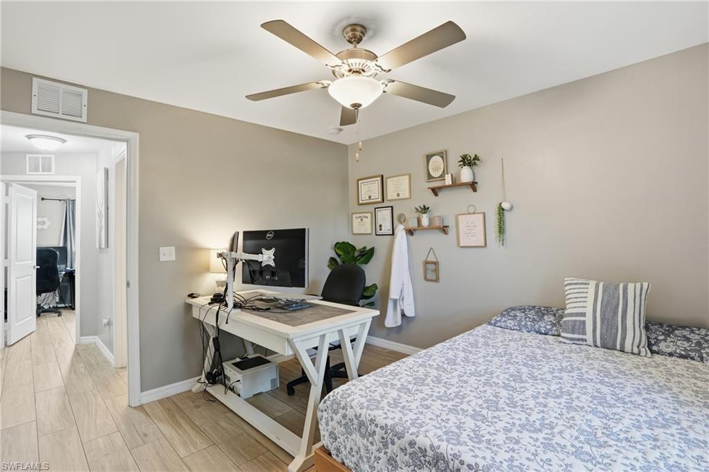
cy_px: 236
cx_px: 354
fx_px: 315
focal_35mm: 16
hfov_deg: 96.8
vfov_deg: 73.7
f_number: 9
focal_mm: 16
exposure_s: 1/30
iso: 400
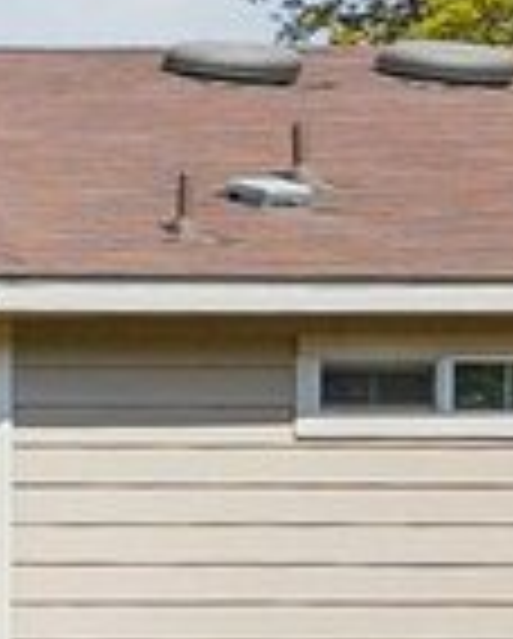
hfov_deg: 4.5
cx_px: -3042
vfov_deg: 10.5
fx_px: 3447
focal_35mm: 182
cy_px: 621
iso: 100
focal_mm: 17
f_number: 8
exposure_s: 1/320
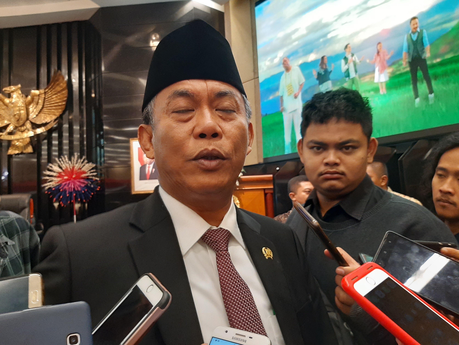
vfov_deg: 51.4
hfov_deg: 65.3
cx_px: 230
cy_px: 172
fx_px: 358
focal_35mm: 27
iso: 250
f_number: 1.7
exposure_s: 1/25
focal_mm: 3.93
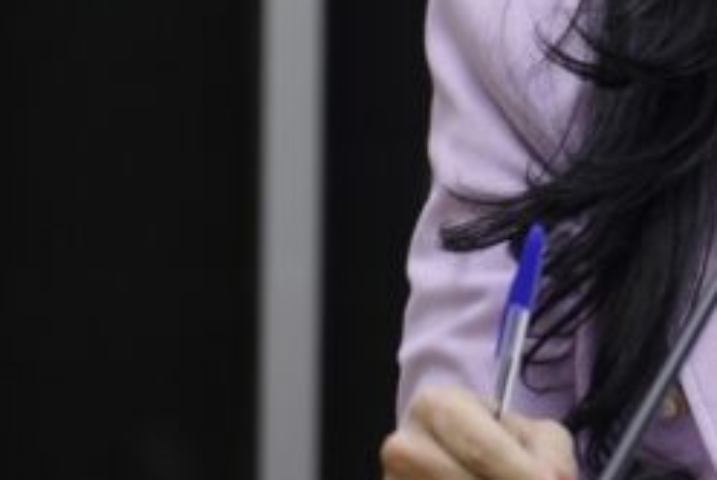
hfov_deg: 4.4
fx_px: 9252
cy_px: -171
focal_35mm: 464
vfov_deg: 3.0
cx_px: 1012
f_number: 3.5
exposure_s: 1/60
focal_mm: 150
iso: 1600
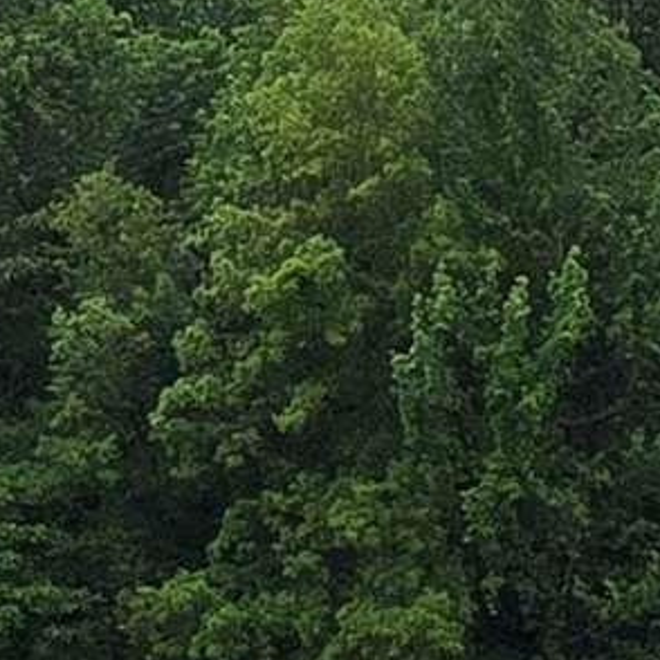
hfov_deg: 2.7
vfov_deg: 2.7
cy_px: 251
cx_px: 752
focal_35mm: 638
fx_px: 13762
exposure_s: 1/2265
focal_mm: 7.9
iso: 50
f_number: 2.4
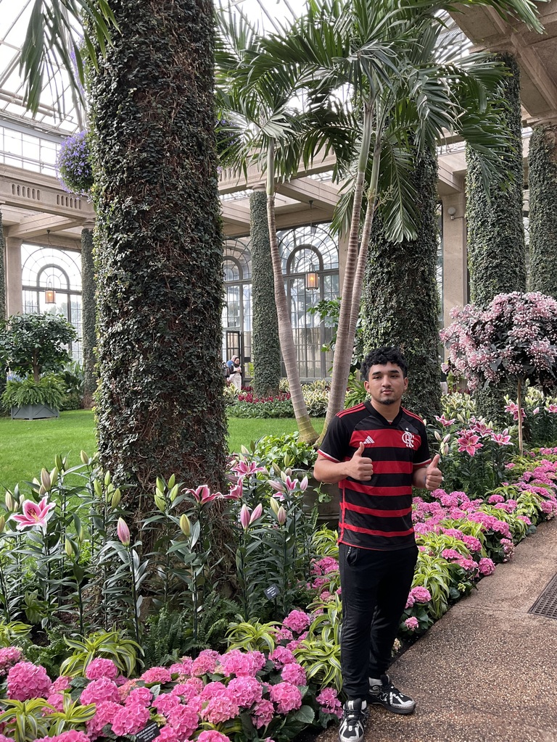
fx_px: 622
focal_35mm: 29
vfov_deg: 61.7
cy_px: 371
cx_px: 278
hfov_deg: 48.2
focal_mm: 3
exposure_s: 1/122
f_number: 1.8
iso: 50
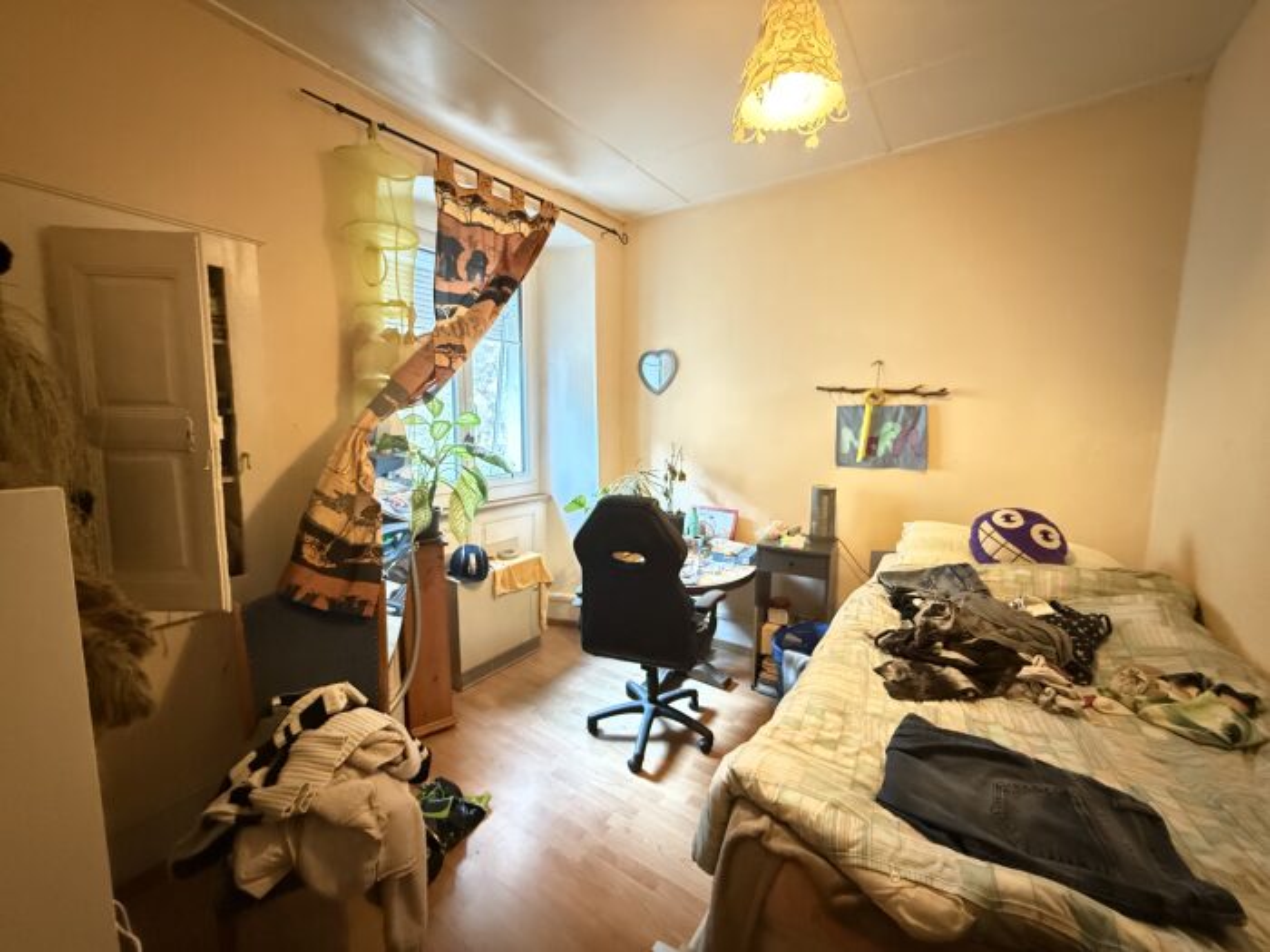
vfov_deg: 85.7
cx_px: 635
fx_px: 514
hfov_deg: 102.1
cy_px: 476
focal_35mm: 14
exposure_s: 1/25
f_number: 2.2
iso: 2500
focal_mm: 2.22
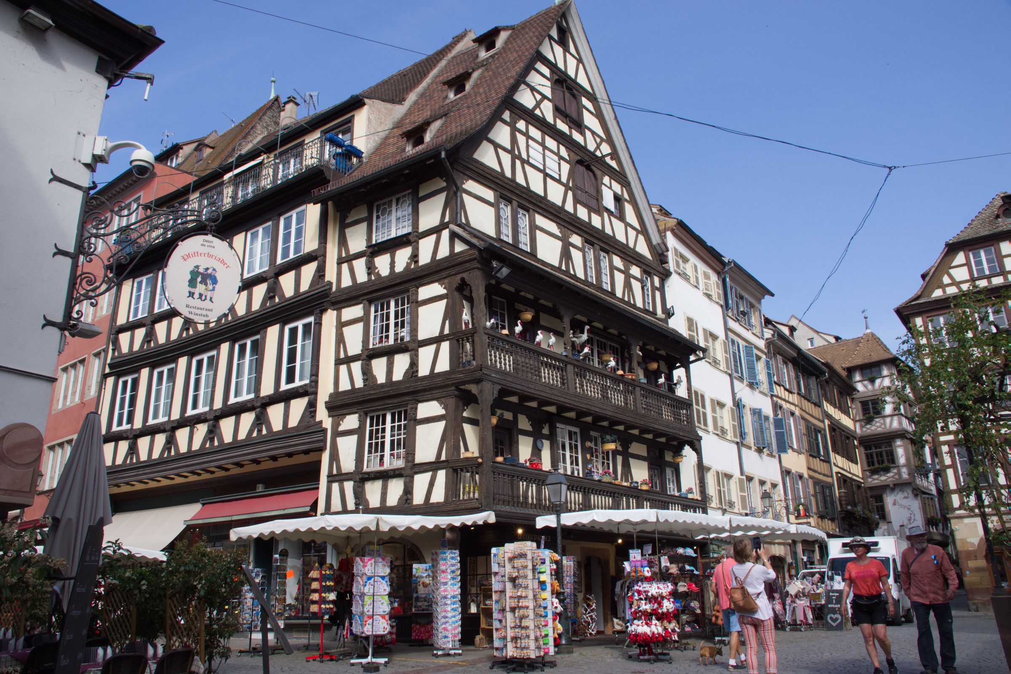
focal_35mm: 27
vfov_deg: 47.9
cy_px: 337
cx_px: 506
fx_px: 758
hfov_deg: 67.4
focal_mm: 18
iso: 200
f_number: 11
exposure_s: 1/125
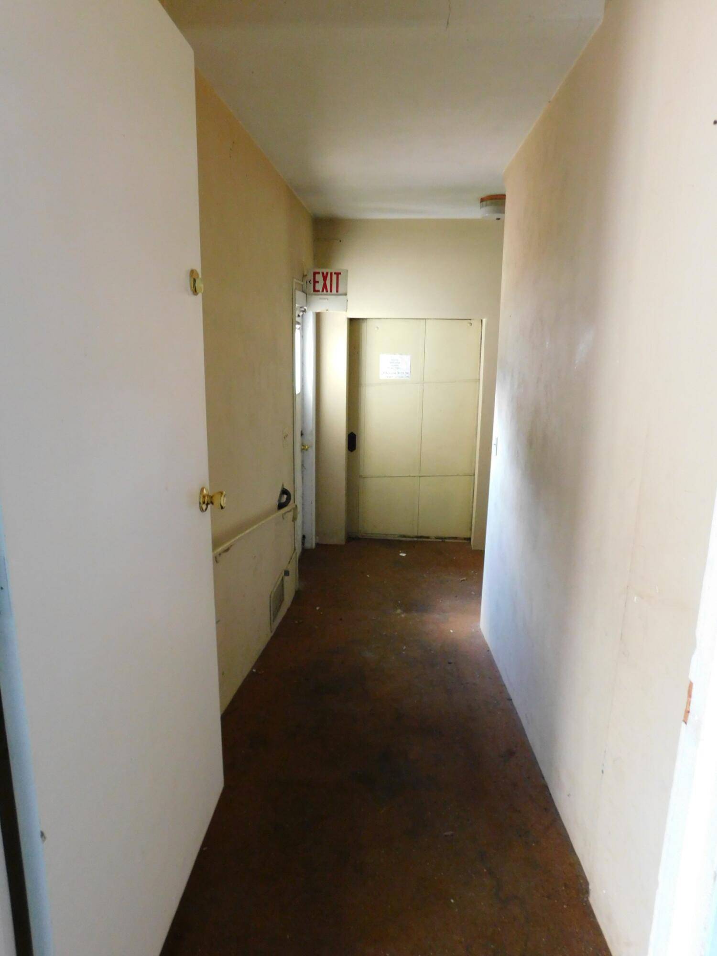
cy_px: 478
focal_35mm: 23
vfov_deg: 73.9
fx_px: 635
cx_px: 358
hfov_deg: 58.9
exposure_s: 1/15
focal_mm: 4
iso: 400
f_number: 3
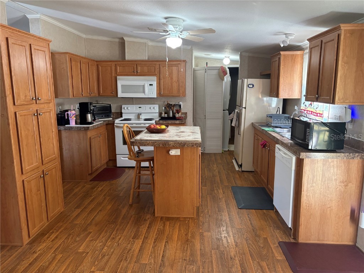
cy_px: 136
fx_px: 273
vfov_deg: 53.1
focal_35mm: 26
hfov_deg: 67.3
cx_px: 182
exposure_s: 1/60
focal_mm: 5.96
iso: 250
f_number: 1.6
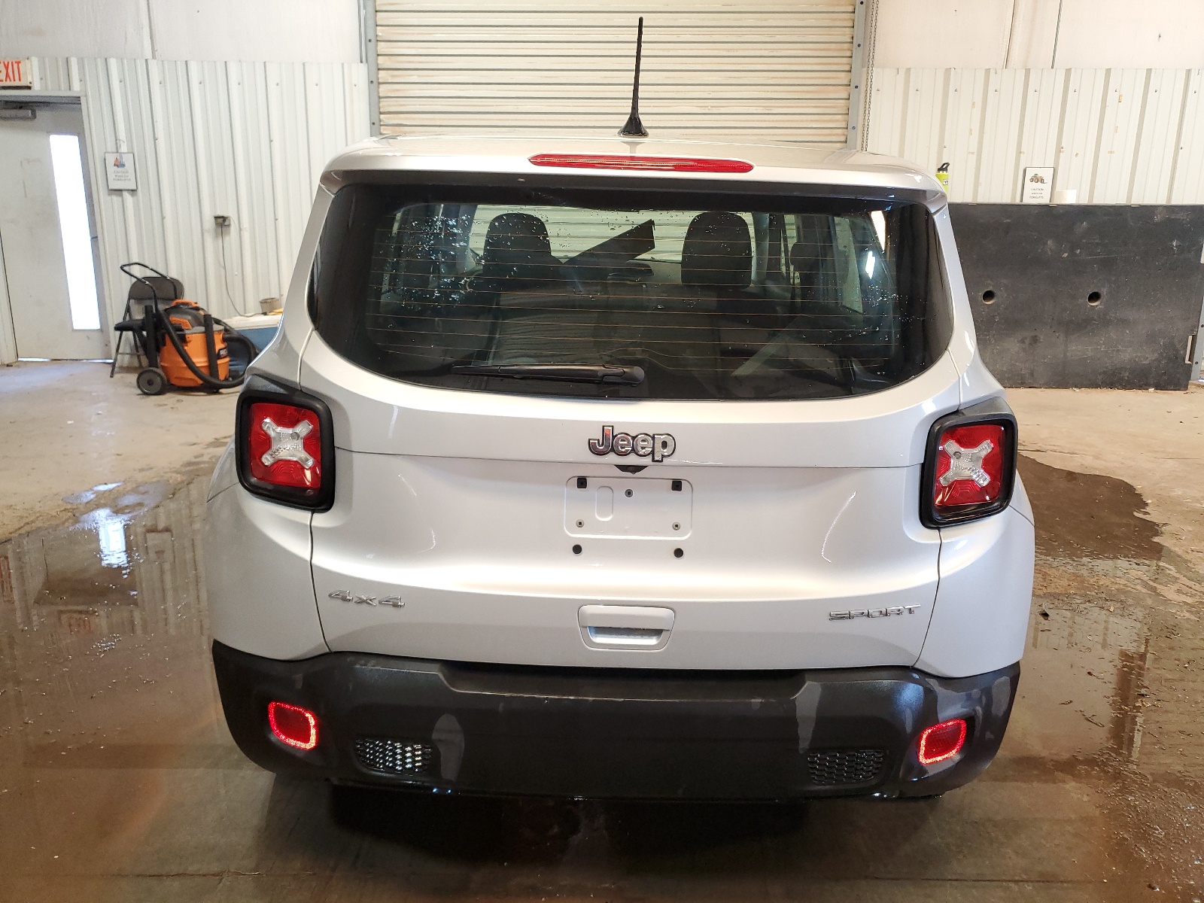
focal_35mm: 26
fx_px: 904
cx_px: 602
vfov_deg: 53.1
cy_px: 452
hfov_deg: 67.3
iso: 160
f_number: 1.5
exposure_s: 1/60.2
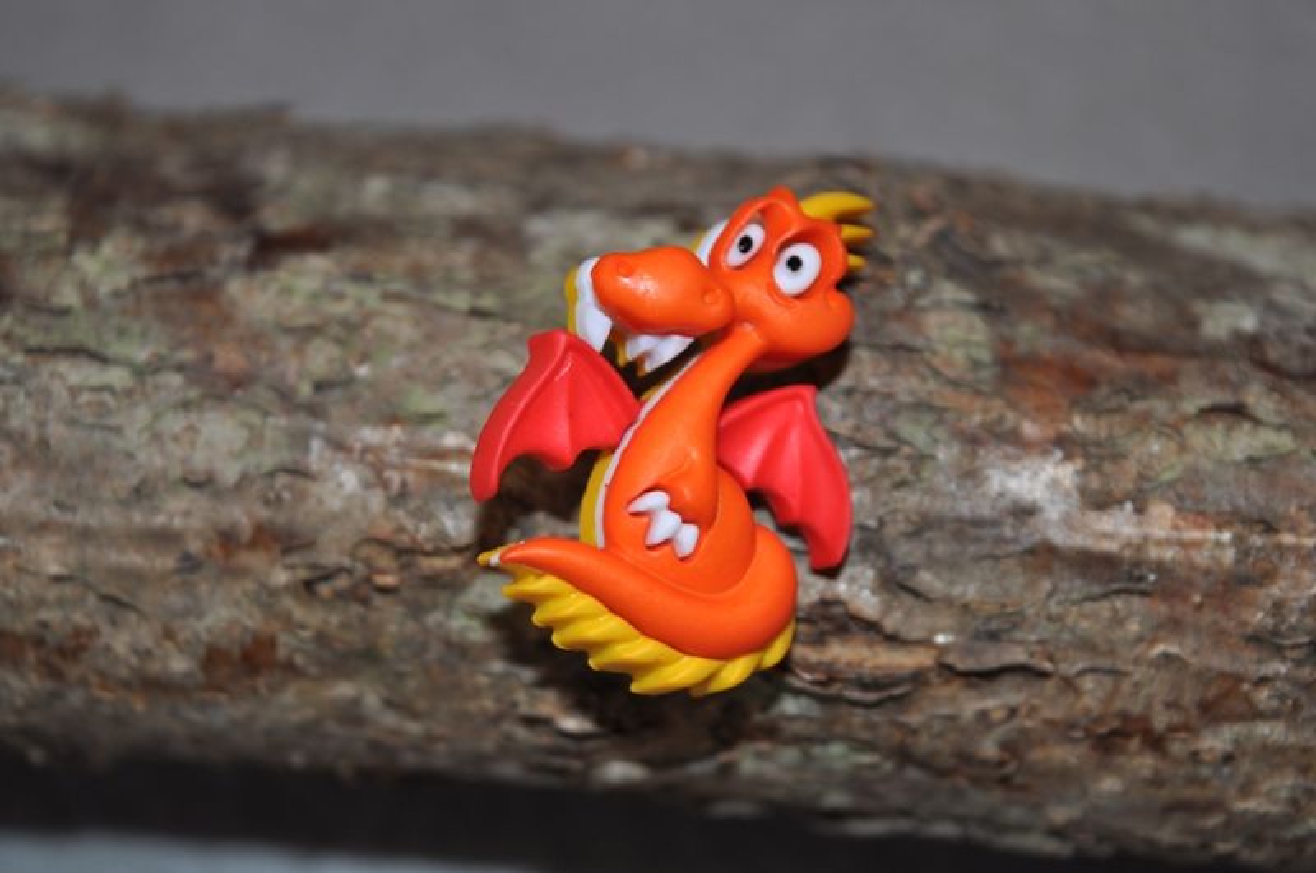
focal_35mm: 82
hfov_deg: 24.7
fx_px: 3012
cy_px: 436
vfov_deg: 16.5
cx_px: 658
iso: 200
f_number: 5.6
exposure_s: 1/60
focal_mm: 55
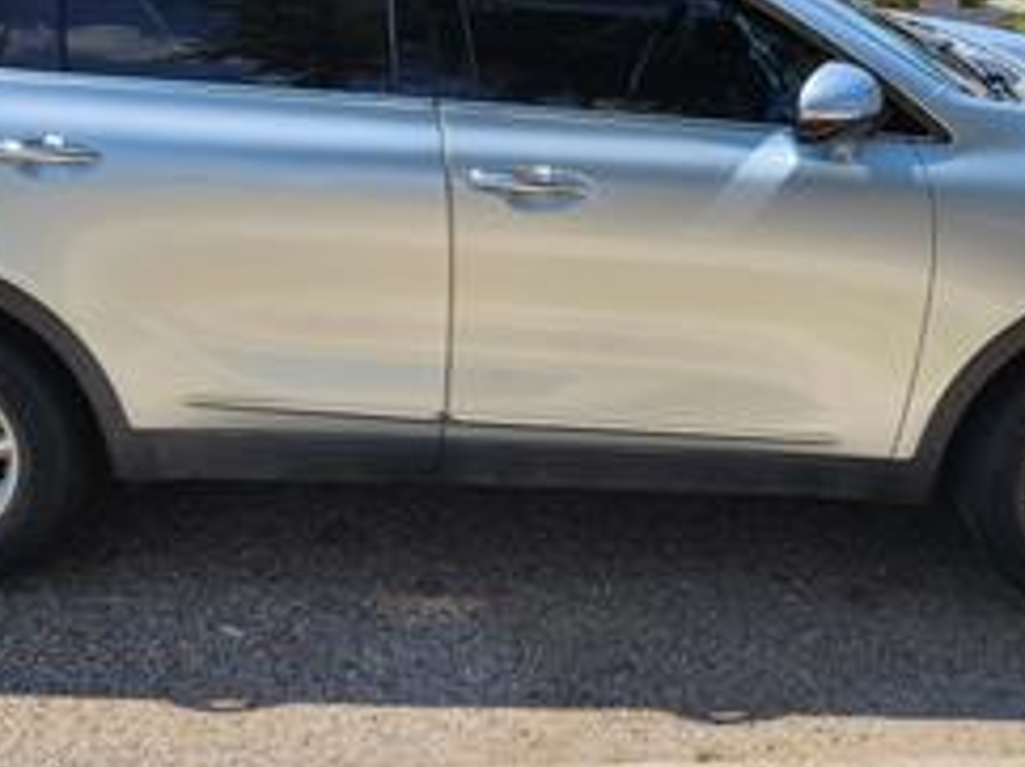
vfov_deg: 29.9
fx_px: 1420
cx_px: 496
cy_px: 220
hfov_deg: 39.7
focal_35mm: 48
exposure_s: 1/1252
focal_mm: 5.4
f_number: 1.8
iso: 20
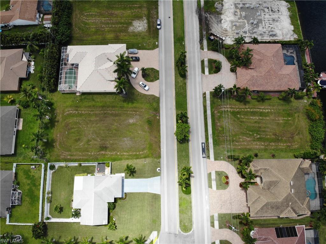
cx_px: 163
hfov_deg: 71.6
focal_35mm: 24
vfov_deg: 56.8
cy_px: 122
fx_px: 226
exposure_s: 1/535
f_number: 2.8
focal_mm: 4.5
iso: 100
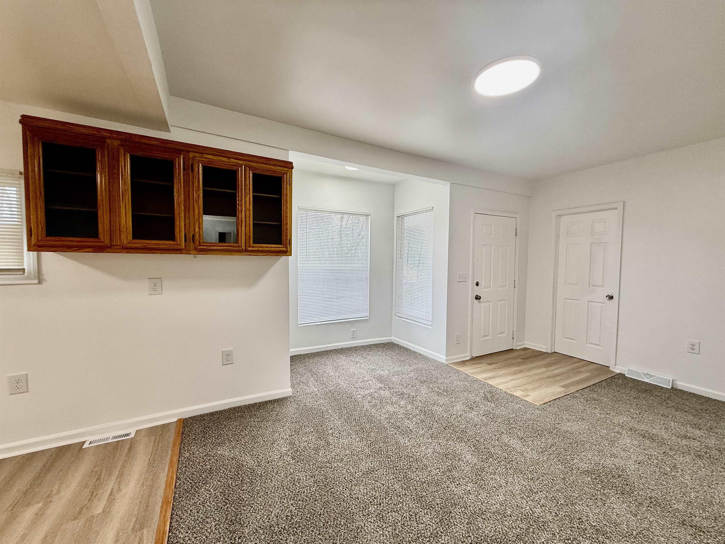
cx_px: 362
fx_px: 293
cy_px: 272
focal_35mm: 14
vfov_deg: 85.7
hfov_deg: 102.1
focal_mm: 2.22
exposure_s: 1/120
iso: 125
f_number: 2.2
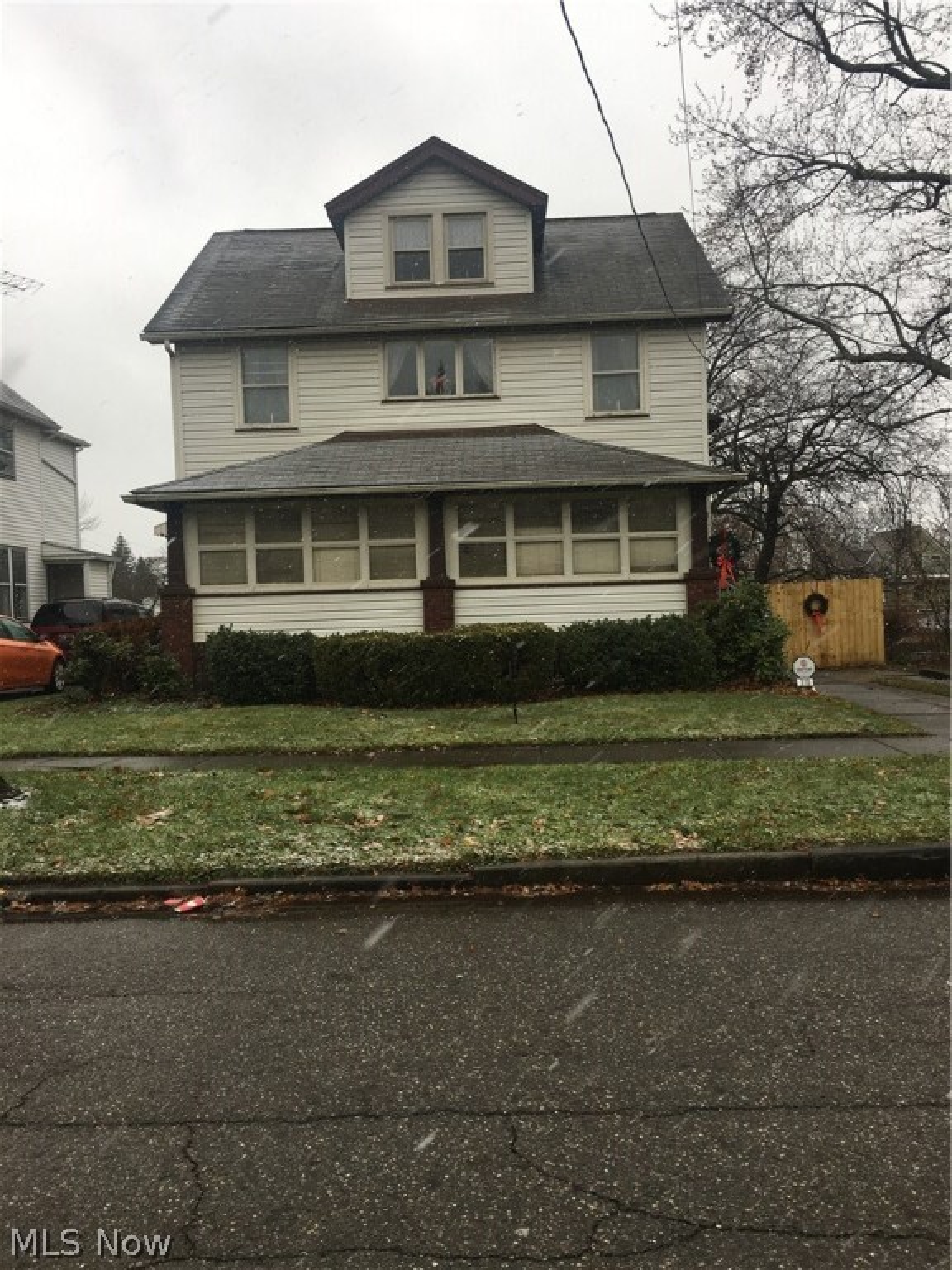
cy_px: 635
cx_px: 476
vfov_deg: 61.7
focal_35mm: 29
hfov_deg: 48.2
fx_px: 1063
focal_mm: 4.15
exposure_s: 1/203
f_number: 2.2
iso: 25
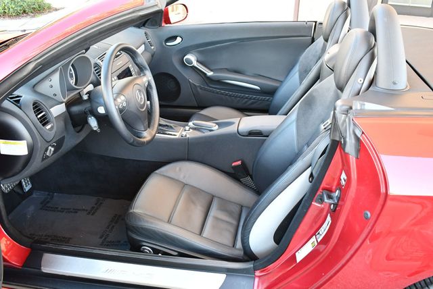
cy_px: 144
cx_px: 216
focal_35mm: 36
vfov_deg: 36.9
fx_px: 433
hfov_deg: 53.1
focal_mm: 18
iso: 1250
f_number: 3.5
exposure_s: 1/125
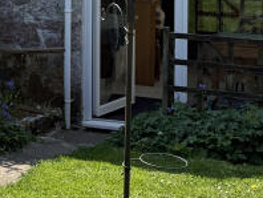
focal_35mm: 124
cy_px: -116
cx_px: -43
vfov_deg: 11.4
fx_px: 943
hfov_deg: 15.4
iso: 100
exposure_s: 1/2801
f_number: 1.78
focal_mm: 6.76
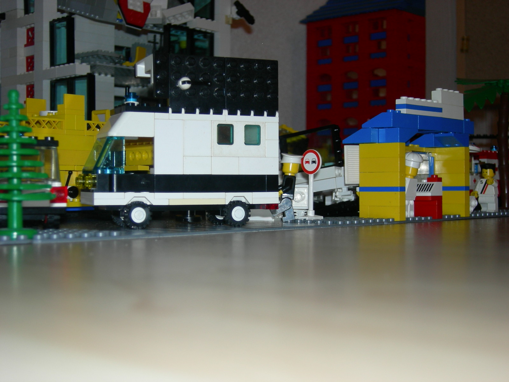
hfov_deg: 33.8
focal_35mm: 57
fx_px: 838
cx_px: 254
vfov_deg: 25.7
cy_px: 191
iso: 64
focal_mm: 11.9
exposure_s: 1/60.1
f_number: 3.3
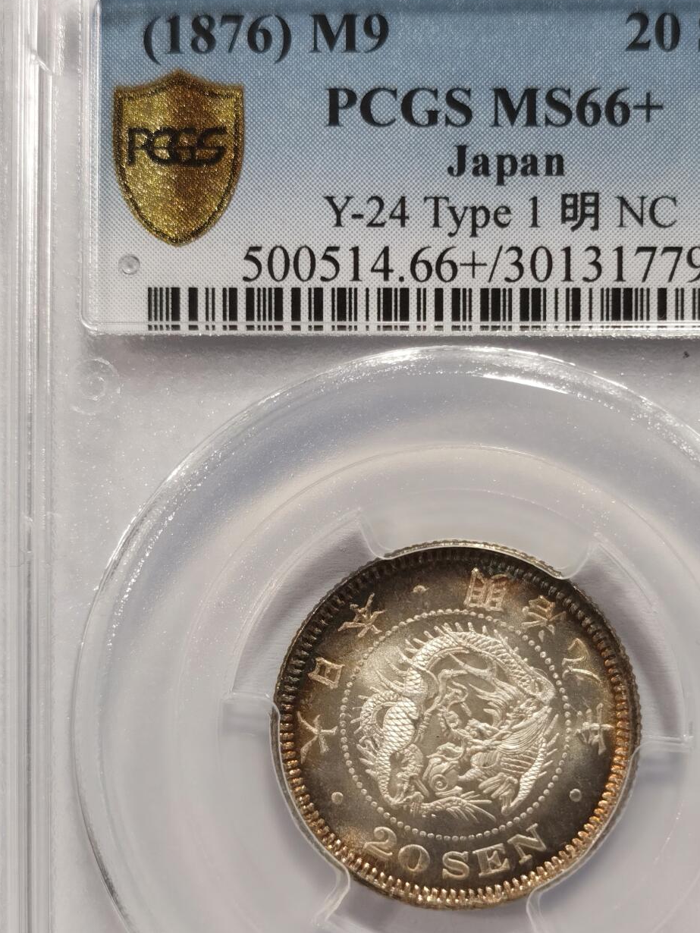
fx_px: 2129
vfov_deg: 24.7
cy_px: 538
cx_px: 460
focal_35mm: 79
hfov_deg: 18.6
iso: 100
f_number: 16
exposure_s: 1/100
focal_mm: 5.56
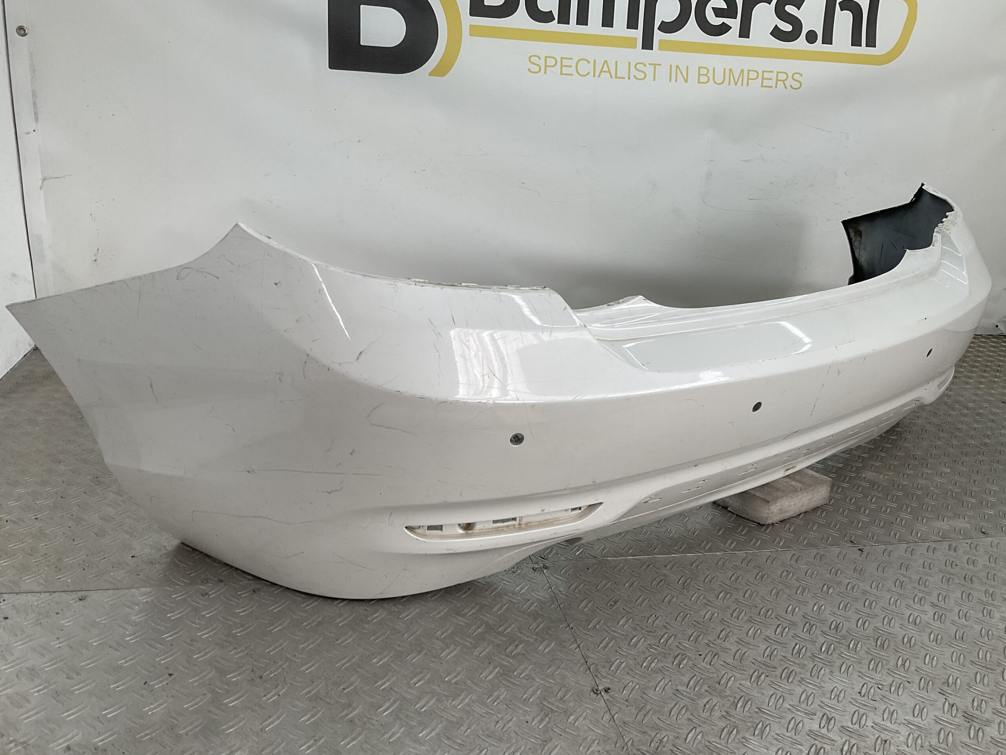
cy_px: 378
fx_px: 843
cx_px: 503
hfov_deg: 61.7
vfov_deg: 48.2
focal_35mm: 29
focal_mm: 3
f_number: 1.8
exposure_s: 1/272
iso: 16
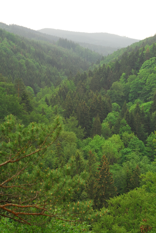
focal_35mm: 75
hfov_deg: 18.2
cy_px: 116
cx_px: 78
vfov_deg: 27.0
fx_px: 486
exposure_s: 1/50
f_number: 8
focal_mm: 50
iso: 100
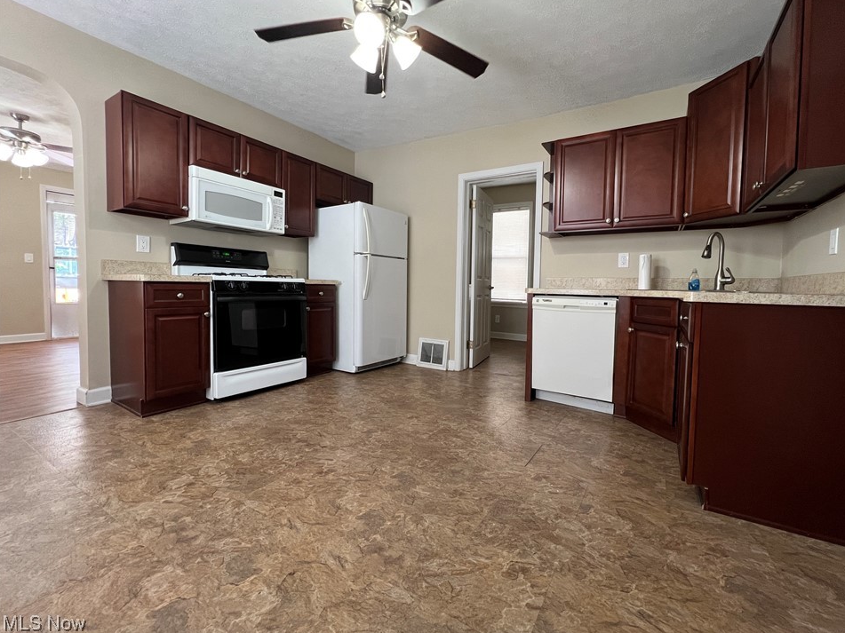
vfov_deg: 85.6
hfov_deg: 101.9
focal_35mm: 14
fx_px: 342
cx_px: 452
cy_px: 302
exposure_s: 1/74
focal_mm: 1.57
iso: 250
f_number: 1.8
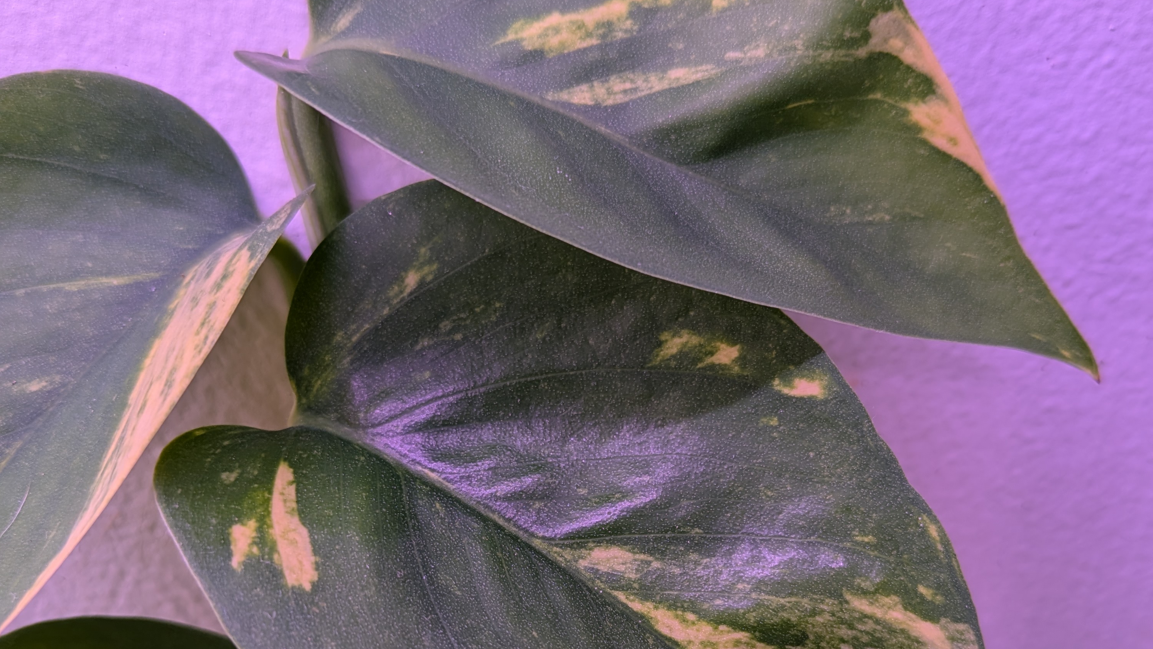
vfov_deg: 32.8
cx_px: 578
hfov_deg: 56.6
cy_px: 514
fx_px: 1070
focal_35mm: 35
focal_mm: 4.53
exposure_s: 1/120
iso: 53
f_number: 1.7
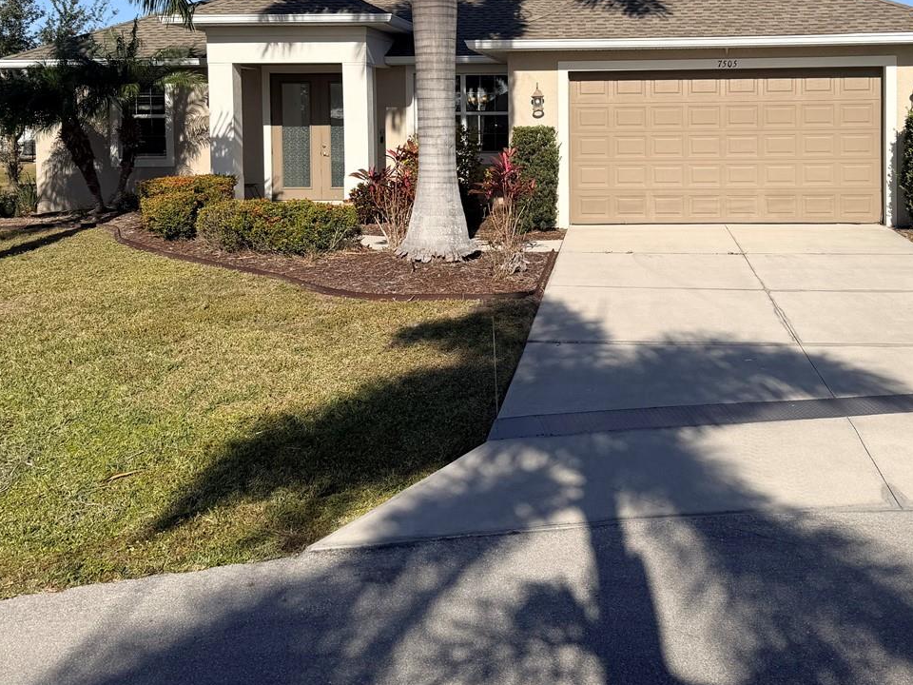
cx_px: 590
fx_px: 1055
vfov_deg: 35.0
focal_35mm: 40
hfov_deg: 46.2
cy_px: 148
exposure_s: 1/7353
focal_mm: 6.76
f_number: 1.78
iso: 80
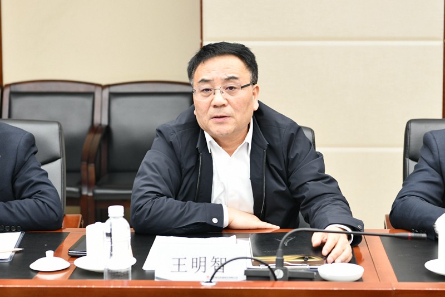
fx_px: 865
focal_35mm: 70
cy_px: 148
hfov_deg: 28.8
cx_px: 222
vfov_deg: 19.4
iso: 1600
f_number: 4.5
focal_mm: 70
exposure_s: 1/125
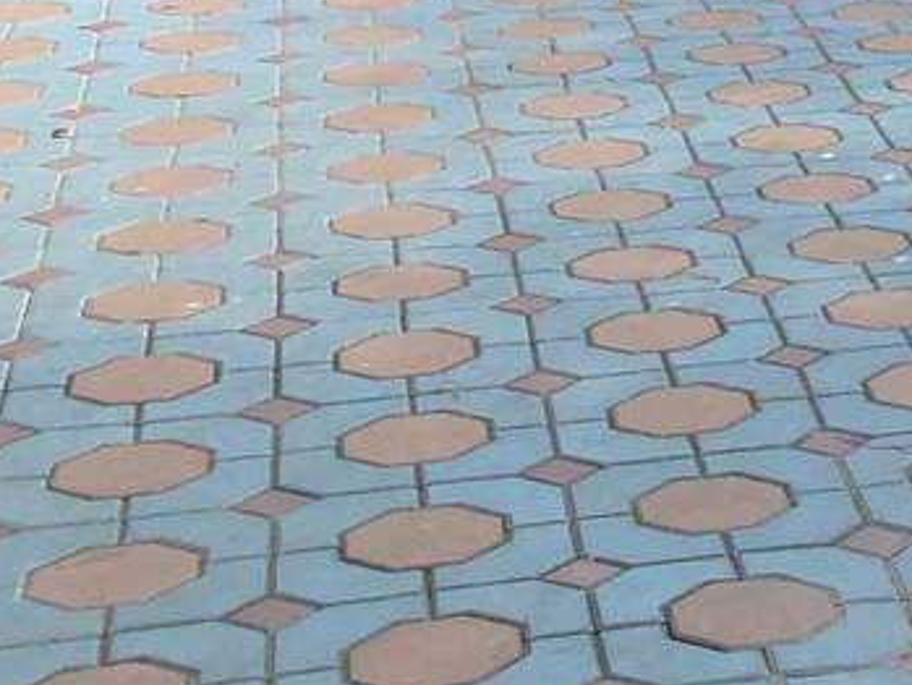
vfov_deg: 11.5
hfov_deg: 15.5
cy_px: -855
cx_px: 1623
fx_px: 2899
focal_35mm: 110
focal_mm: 4.3
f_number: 4
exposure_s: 1/125
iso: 160
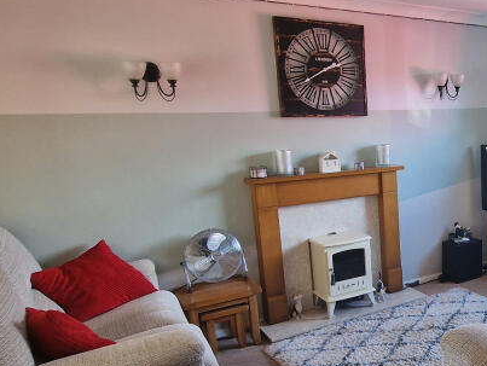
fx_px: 465
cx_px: 480
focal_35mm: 33
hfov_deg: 46.8
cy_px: 226
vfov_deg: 42.7
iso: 160
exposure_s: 1/50
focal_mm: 2.2
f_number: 2.2
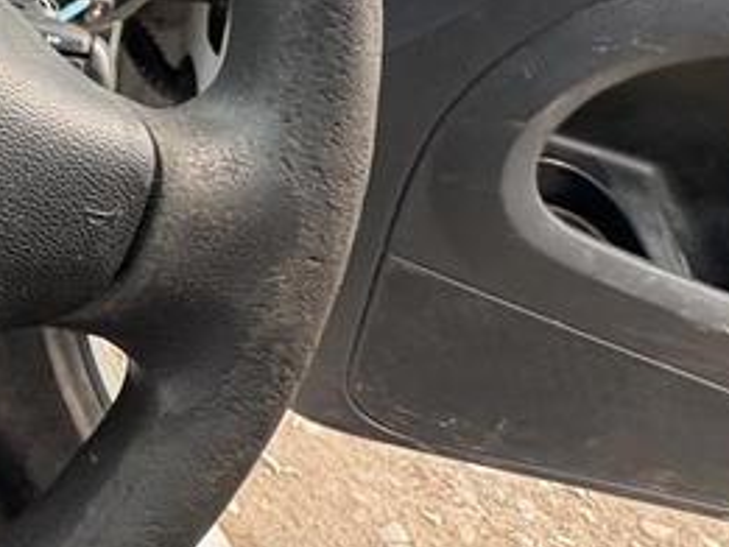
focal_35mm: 48
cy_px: 33
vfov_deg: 28.8
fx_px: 1011
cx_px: -302
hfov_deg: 28.9
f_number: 2.2
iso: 200
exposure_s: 1/87
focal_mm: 2.22
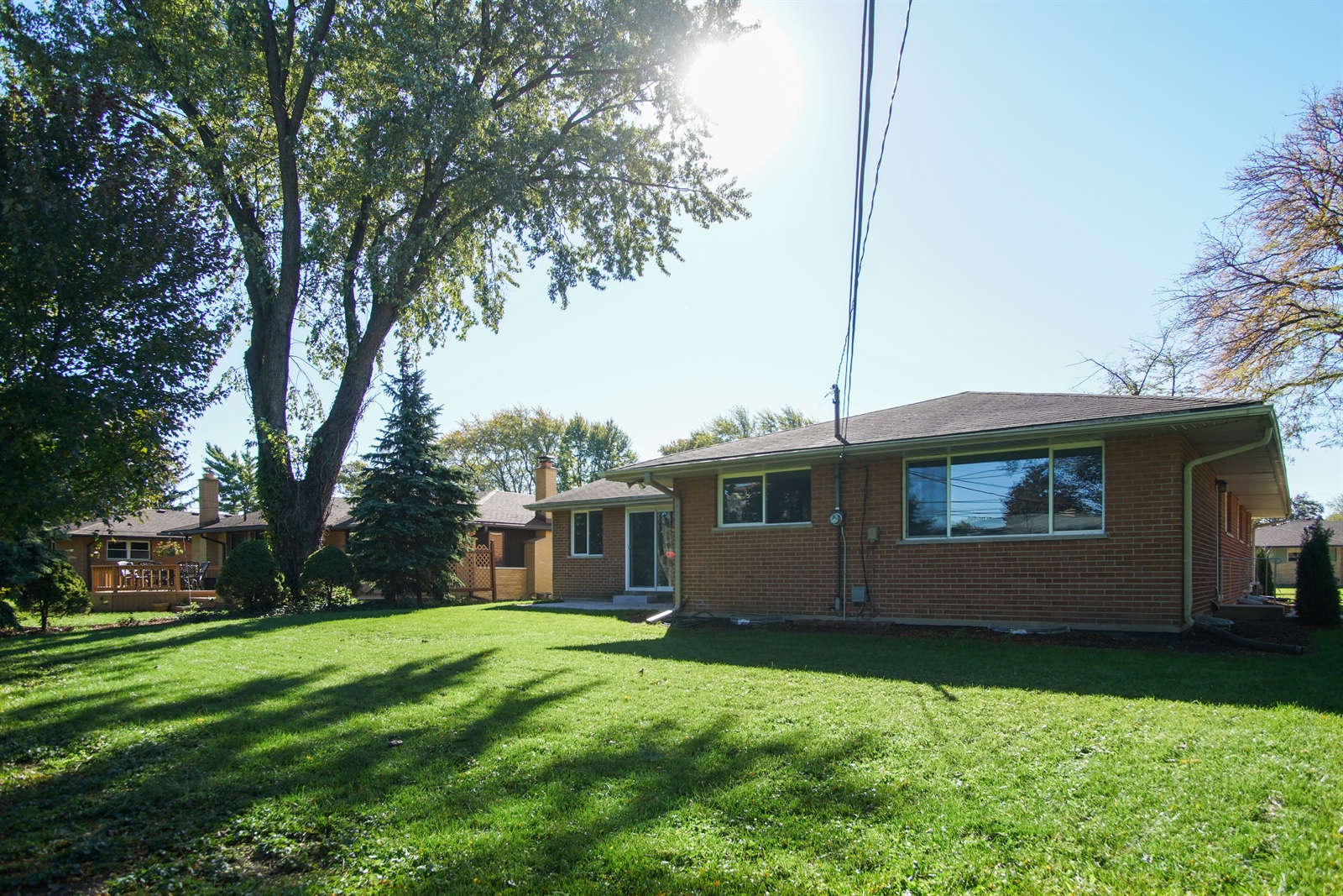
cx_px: 672
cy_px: 448
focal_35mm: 20
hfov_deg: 84.0
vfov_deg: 61.9
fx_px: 746
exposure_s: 1/320
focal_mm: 20
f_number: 9
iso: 400
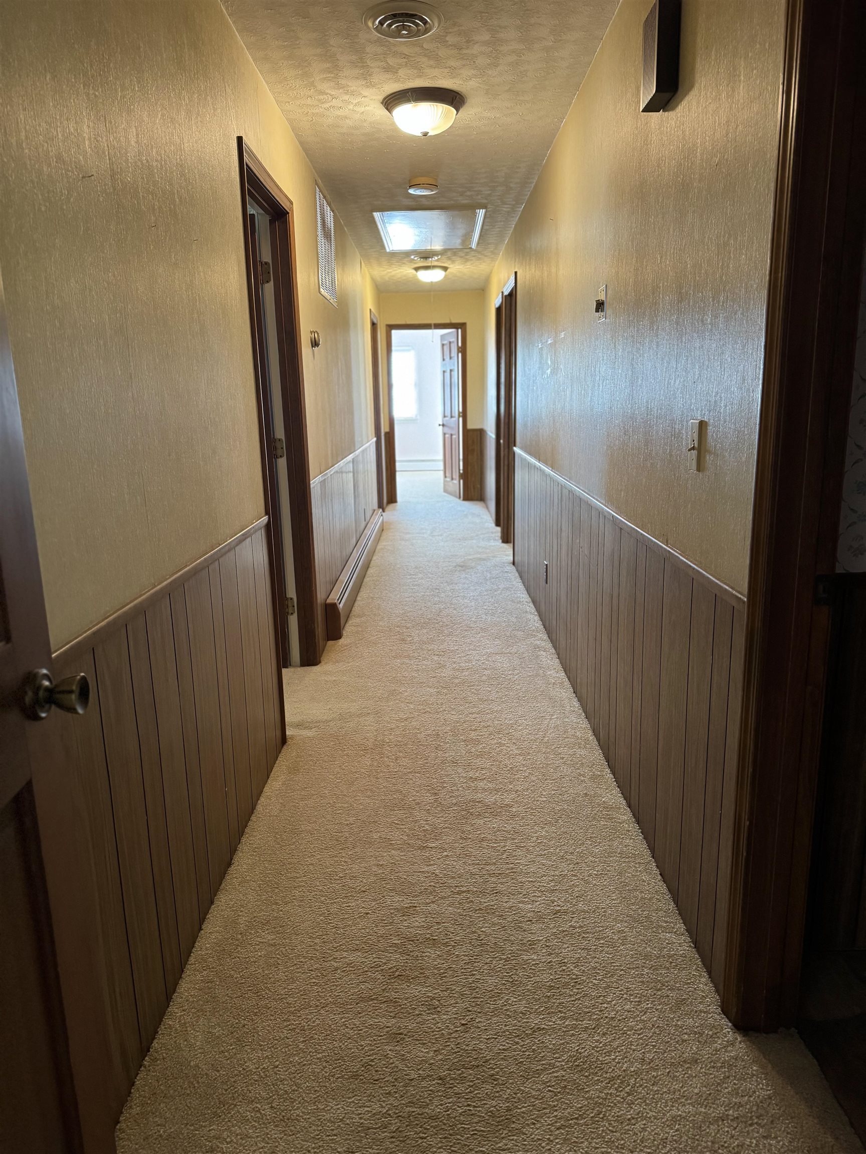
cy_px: 577
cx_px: 433
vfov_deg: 71.6
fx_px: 801
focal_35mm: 24
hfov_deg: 56.8
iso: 500
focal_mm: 6.76
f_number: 1.78
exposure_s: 1/60
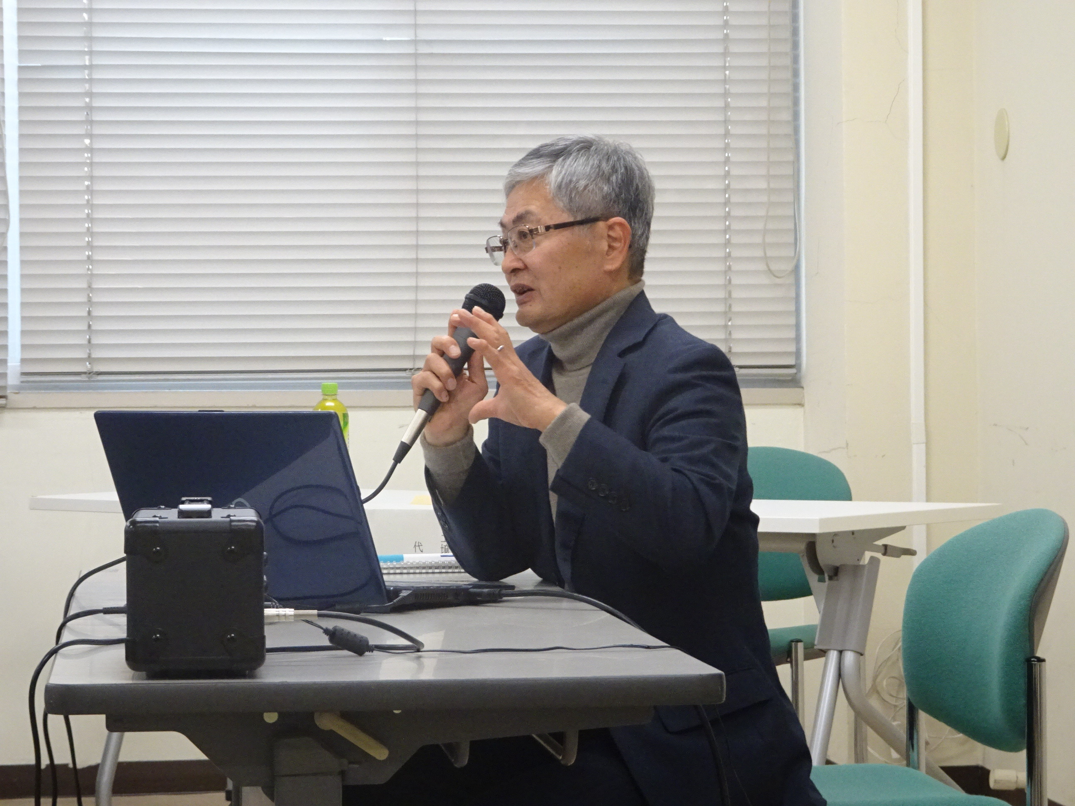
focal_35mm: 105
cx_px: 538
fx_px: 3261
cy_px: 403
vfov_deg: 14.1
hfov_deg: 18.7
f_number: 5
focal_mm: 17.97
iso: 800
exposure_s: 1/50
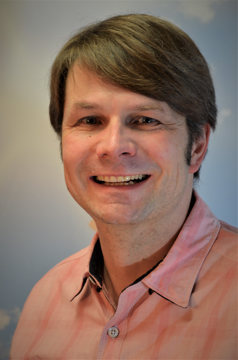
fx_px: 1375
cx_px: 119
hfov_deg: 9.9
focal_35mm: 138
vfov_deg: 14.9
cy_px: 180
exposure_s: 1/30
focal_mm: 92
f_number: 5.6
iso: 800
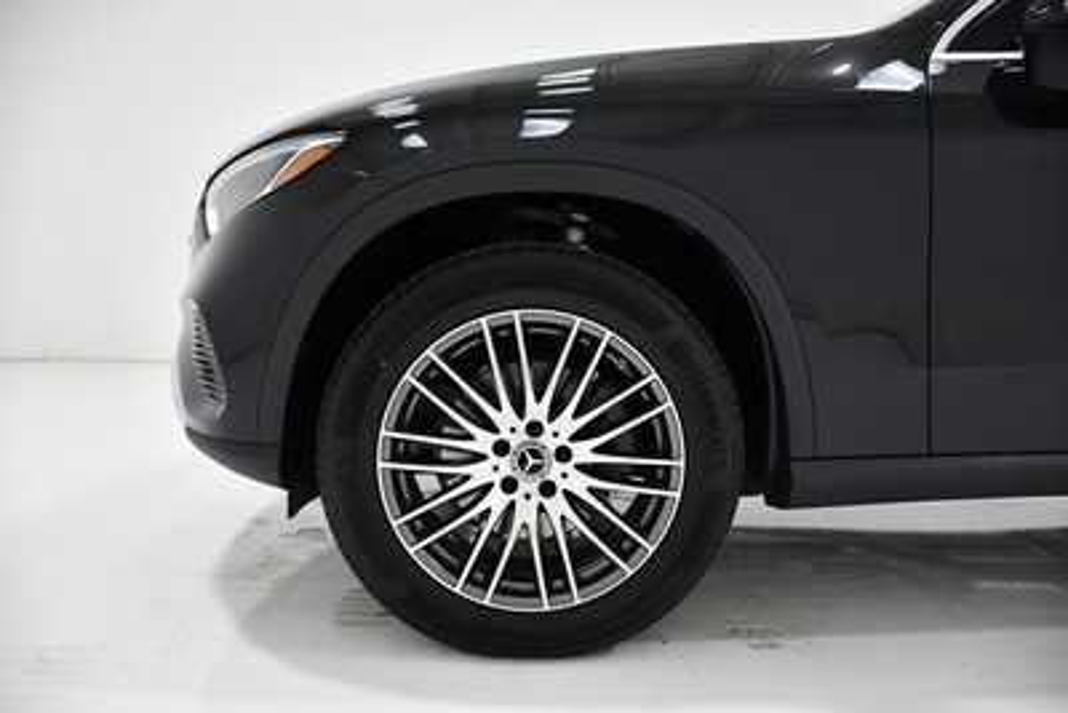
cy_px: 356
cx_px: 534
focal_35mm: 27
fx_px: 801
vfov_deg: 48.0
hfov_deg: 67.4
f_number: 3.5
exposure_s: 1/125
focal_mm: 18
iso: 900
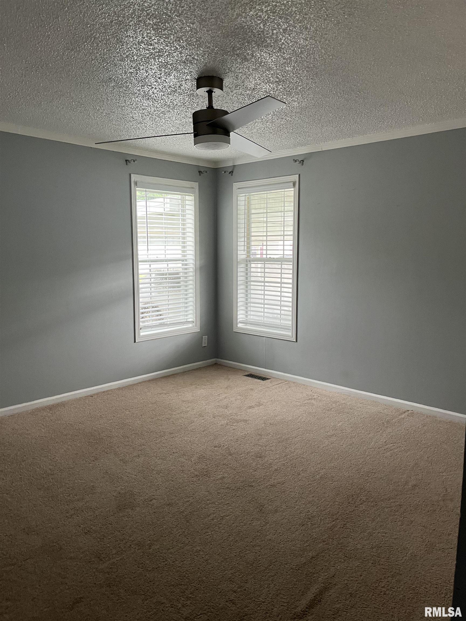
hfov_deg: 53.1
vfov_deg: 67.3
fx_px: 467
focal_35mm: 26
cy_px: 310
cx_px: 233
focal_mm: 5.1
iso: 250
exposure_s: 1/60
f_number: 1.6
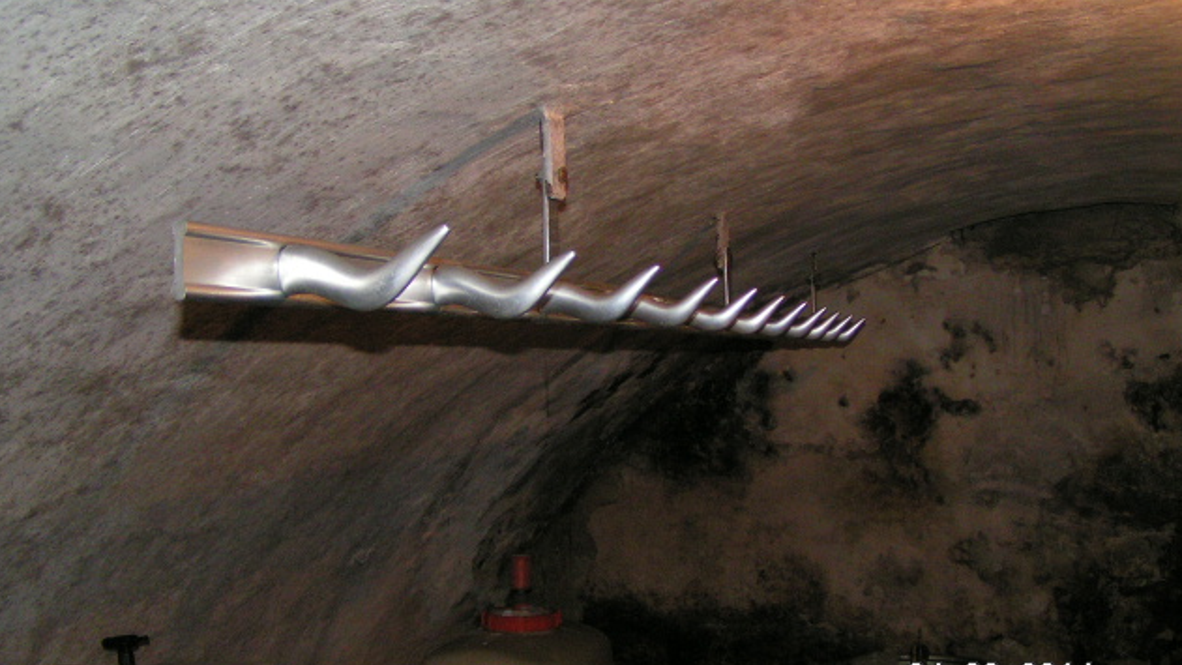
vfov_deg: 28.3
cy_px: 317
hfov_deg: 48.4
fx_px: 1316
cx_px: 596
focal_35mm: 42
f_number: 2.8
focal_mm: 5.8
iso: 200
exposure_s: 1/40
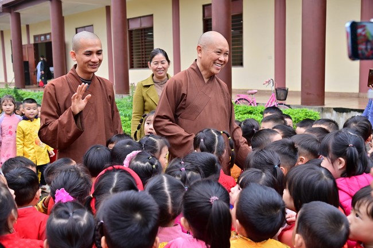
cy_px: 124
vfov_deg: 35.0
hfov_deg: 50.7
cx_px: 186
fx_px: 393
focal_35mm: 38
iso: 500
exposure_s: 1/320
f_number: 5
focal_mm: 38
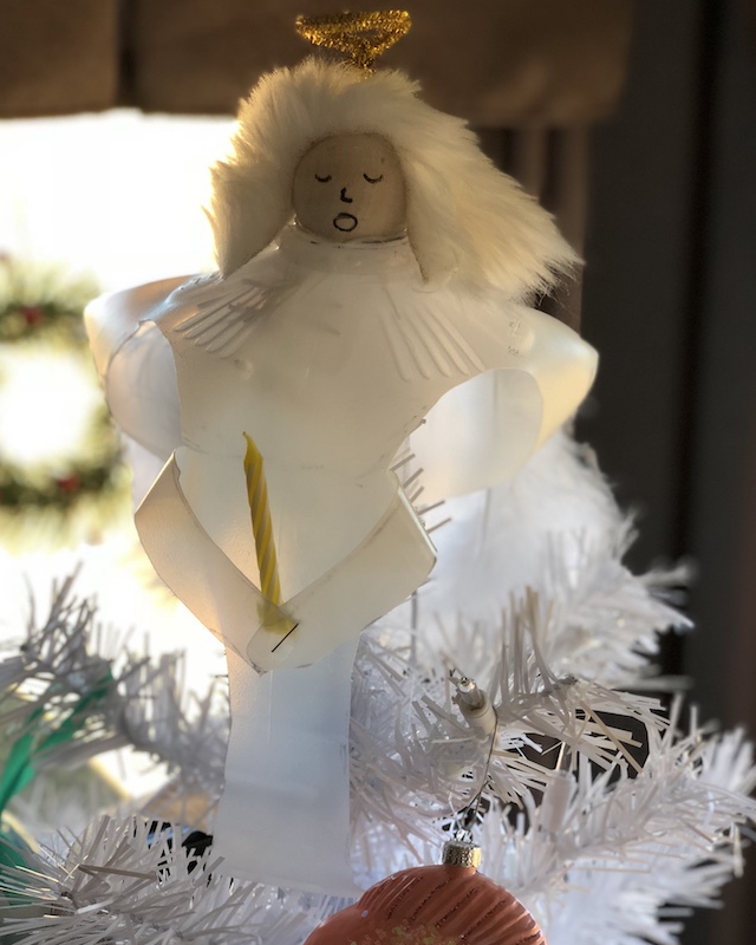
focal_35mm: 55
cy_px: 506
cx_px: 376
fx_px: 1538
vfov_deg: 34.1
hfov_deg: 27.6
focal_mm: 6
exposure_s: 1/120
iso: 125
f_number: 2.4
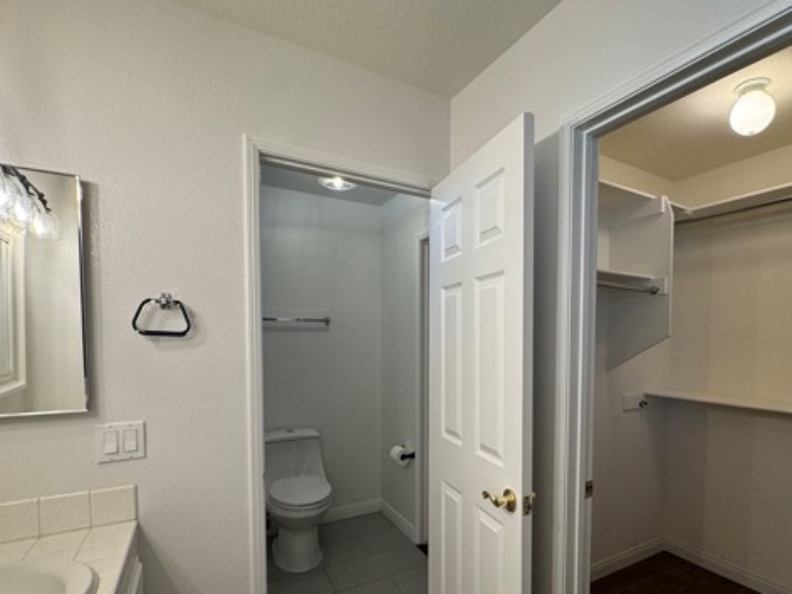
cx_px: 475
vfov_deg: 68.0
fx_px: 435
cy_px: 357
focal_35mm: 19
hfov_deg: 83.6
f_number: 2.2
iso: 125
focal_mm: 2.22
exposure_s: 1/120
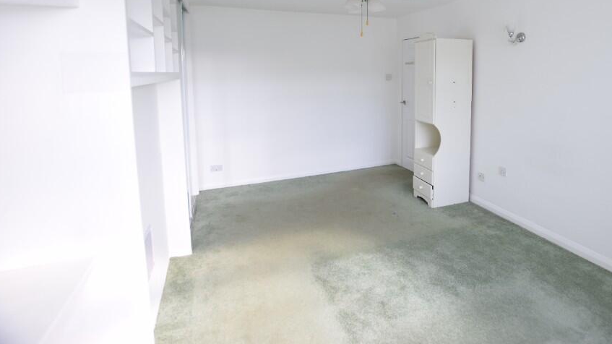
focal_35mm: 19
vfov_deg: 56.3
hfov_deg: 88.6
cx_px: 363
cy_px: 99
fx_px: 308
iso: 100
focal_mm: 10
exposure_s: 1/20
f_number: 3.5
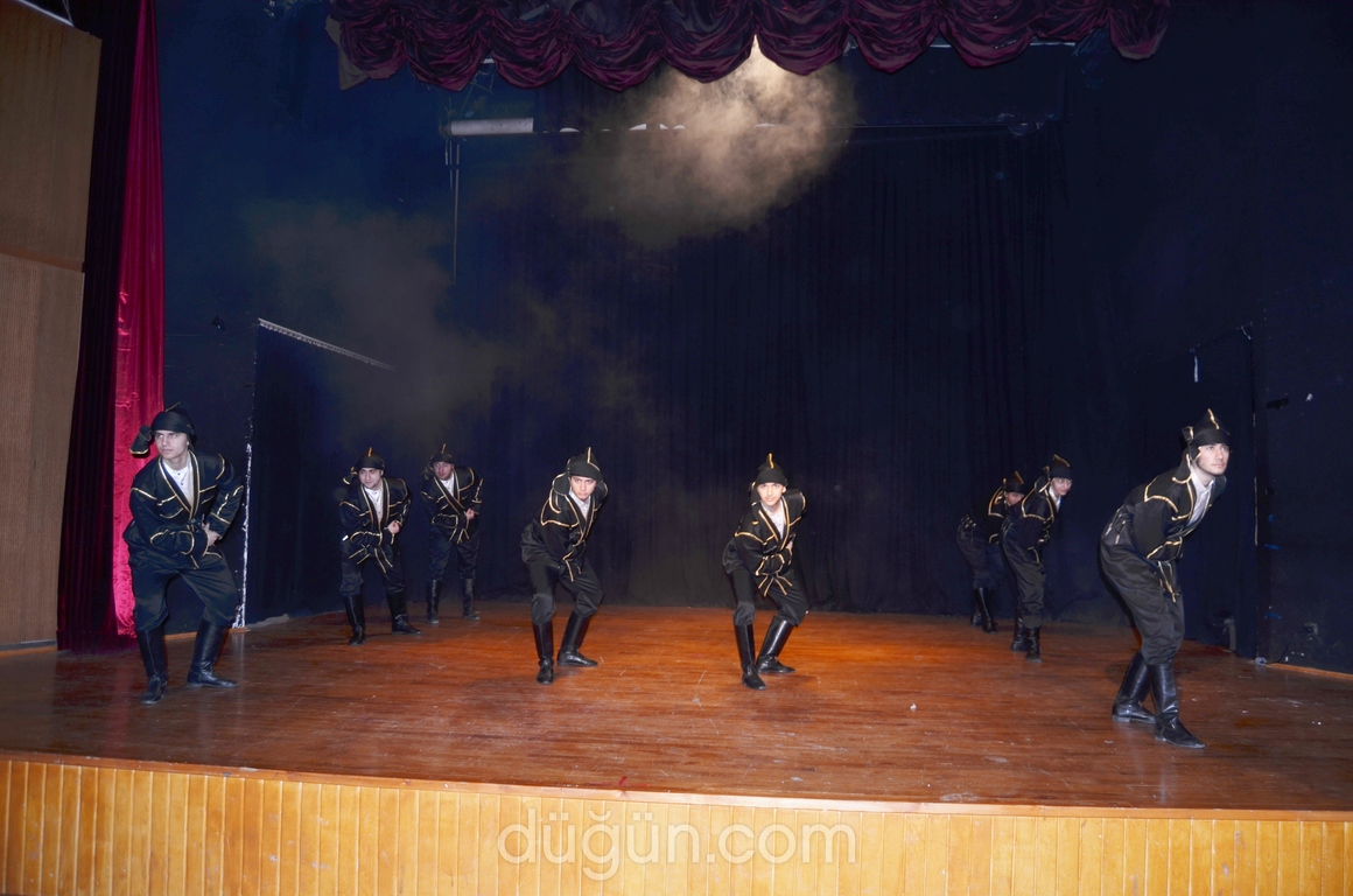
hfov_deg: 67.5
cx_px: 676
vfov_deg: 47.7
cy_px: 448
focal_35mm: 27
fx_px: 1013
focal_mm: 18
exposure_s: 1/60
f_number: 3.5
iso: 100
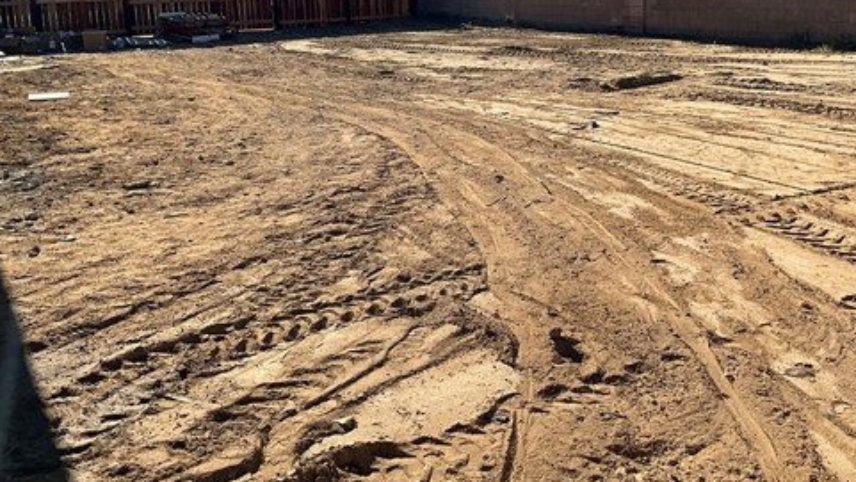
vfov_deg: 28.1
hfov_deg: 48.2
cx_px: 489
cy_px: 146
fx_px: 954
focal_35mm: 42
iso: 25
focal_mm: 3
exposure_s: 1/1848
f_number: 1.8
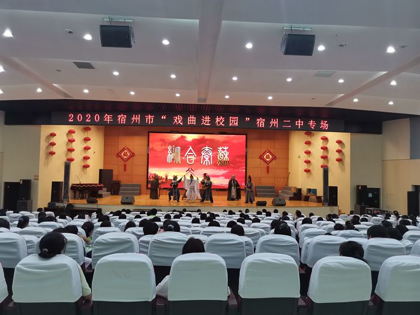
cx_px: 210
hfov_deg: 67.3
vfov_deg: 53.1
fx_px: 315
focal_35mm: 26
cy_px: 158
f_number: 1.8
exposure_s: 1/50
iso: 200
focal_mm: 4.75
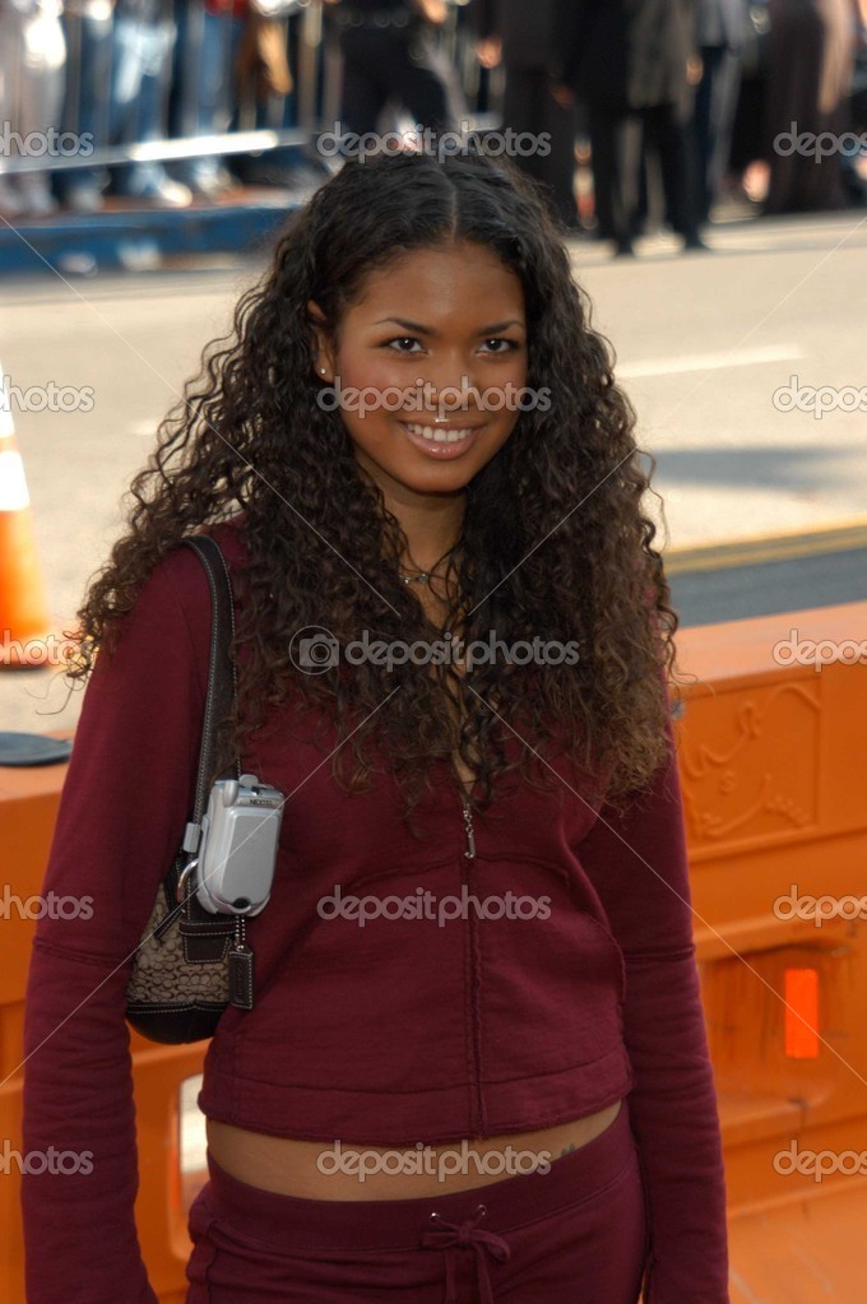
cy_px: 652
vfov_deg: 15.9
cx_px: 434
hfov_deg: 10.6
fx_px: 4669
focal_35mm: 129
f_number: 5.6
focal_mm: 86
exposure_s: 1/180
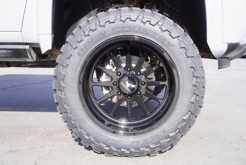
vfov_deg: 30.9
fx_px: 298
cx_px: 123
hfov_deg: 44.9
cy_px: 82
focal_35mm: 44
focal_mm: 29
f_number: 7.1
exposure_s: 1/80
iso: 100
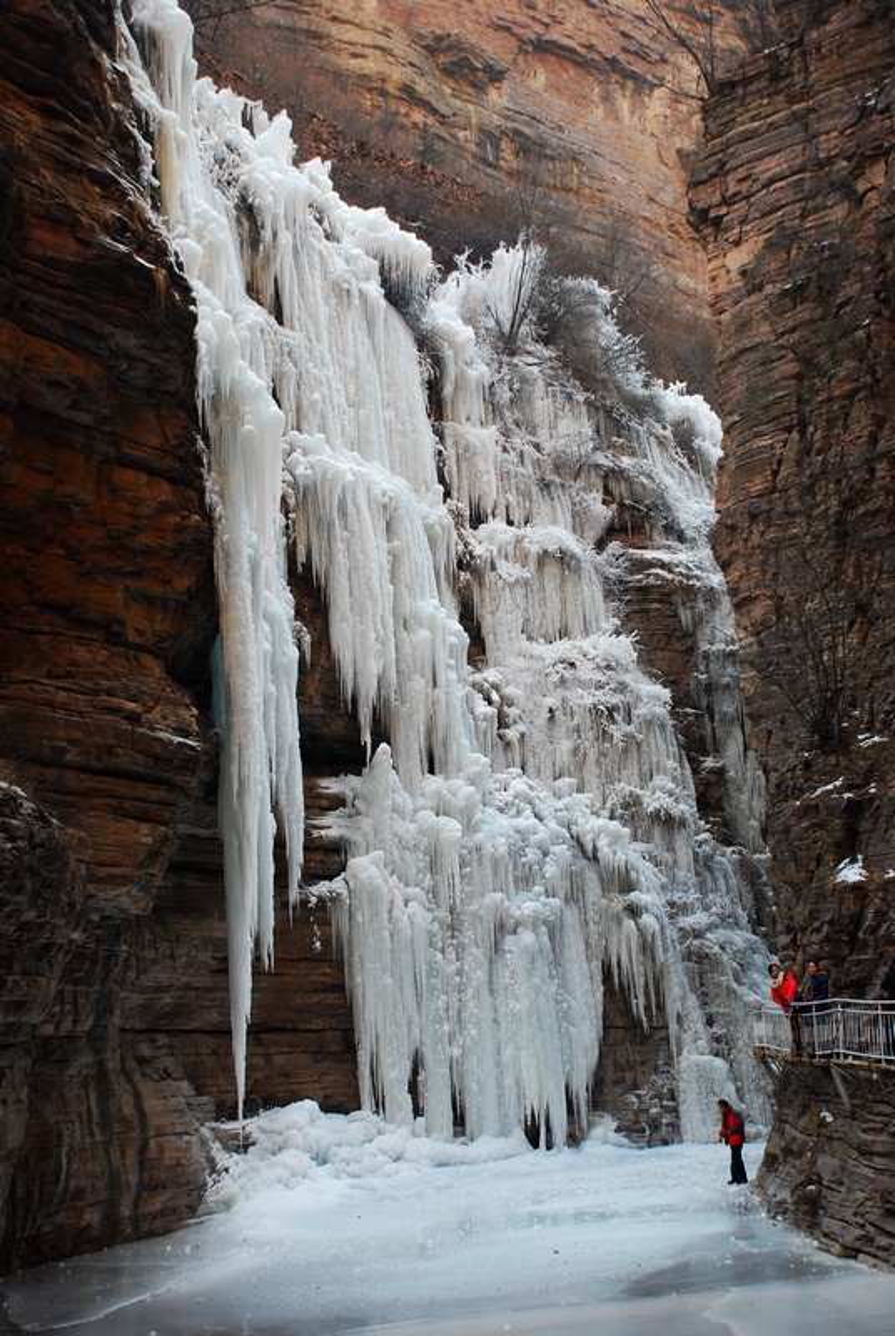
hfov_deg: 25.8
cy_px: 668
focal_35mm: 52
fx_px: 1951
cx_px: 448
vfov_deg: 37.8
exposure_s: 1/80
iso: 200
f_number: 4.5
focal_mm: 35
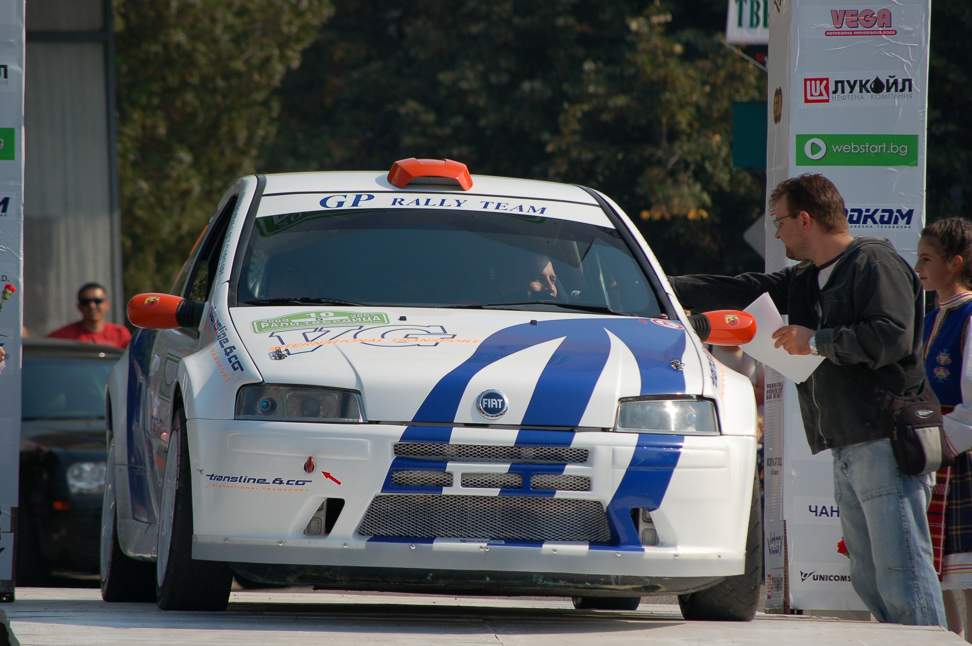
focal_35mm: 300
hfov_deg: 6.9
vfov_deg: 4.6
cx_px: 486
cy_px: 323
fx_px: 8093
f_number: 7.1
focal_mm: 200
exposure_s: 1/800
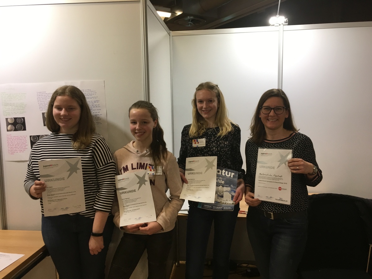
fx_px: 312
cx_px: 186
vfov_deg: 48.2
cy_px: 140
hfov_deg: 61.7
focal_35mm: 29
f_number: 2.2
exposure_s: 1/33
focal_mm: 4.15
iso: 50
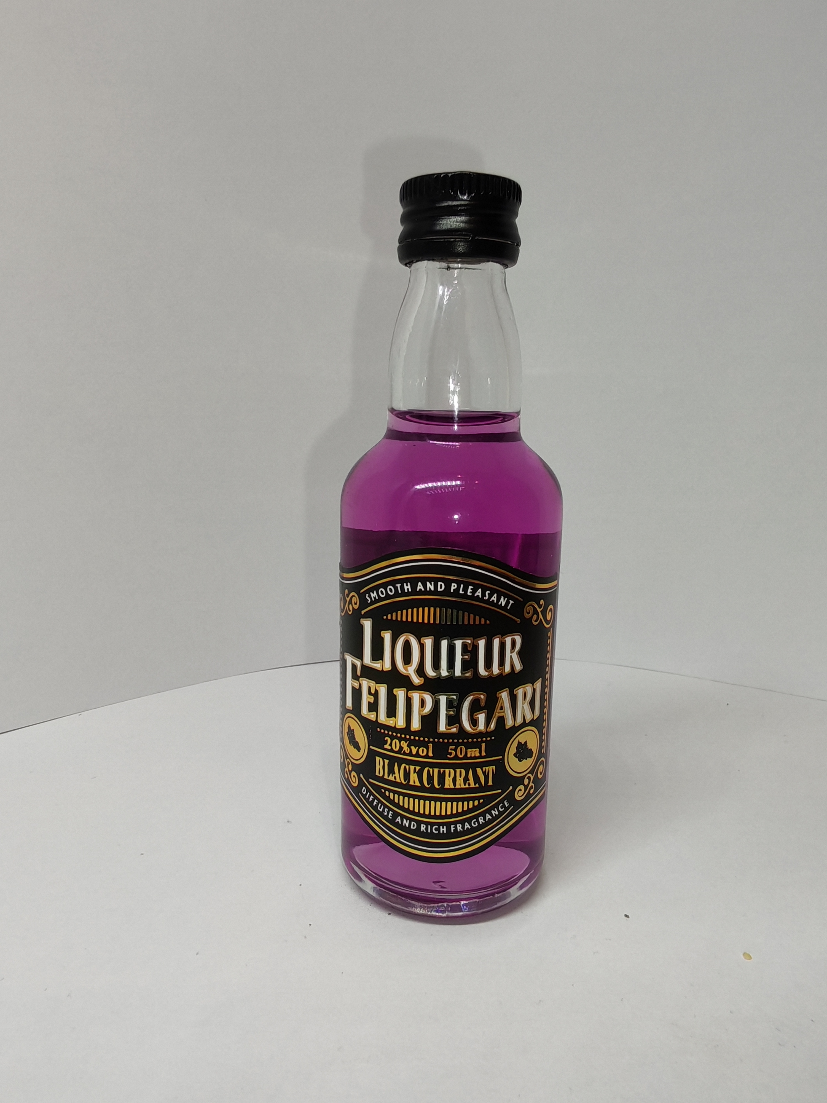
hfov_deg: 51.4
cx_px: 414
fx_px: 860
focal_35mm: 27
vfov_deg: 65.3
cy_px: 552
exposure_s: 1/100
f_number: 2.2
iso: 64
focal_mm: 1.96
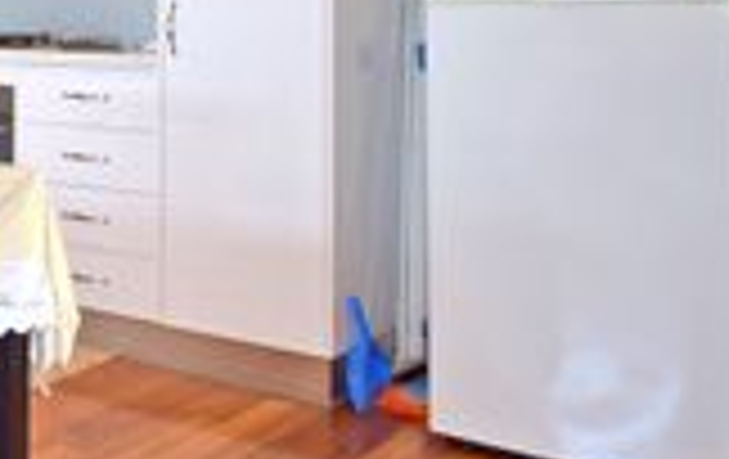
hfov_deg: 28.1
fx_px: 1115
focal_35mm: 56
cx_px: -279
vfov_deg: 22.3
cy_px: -7
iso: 400
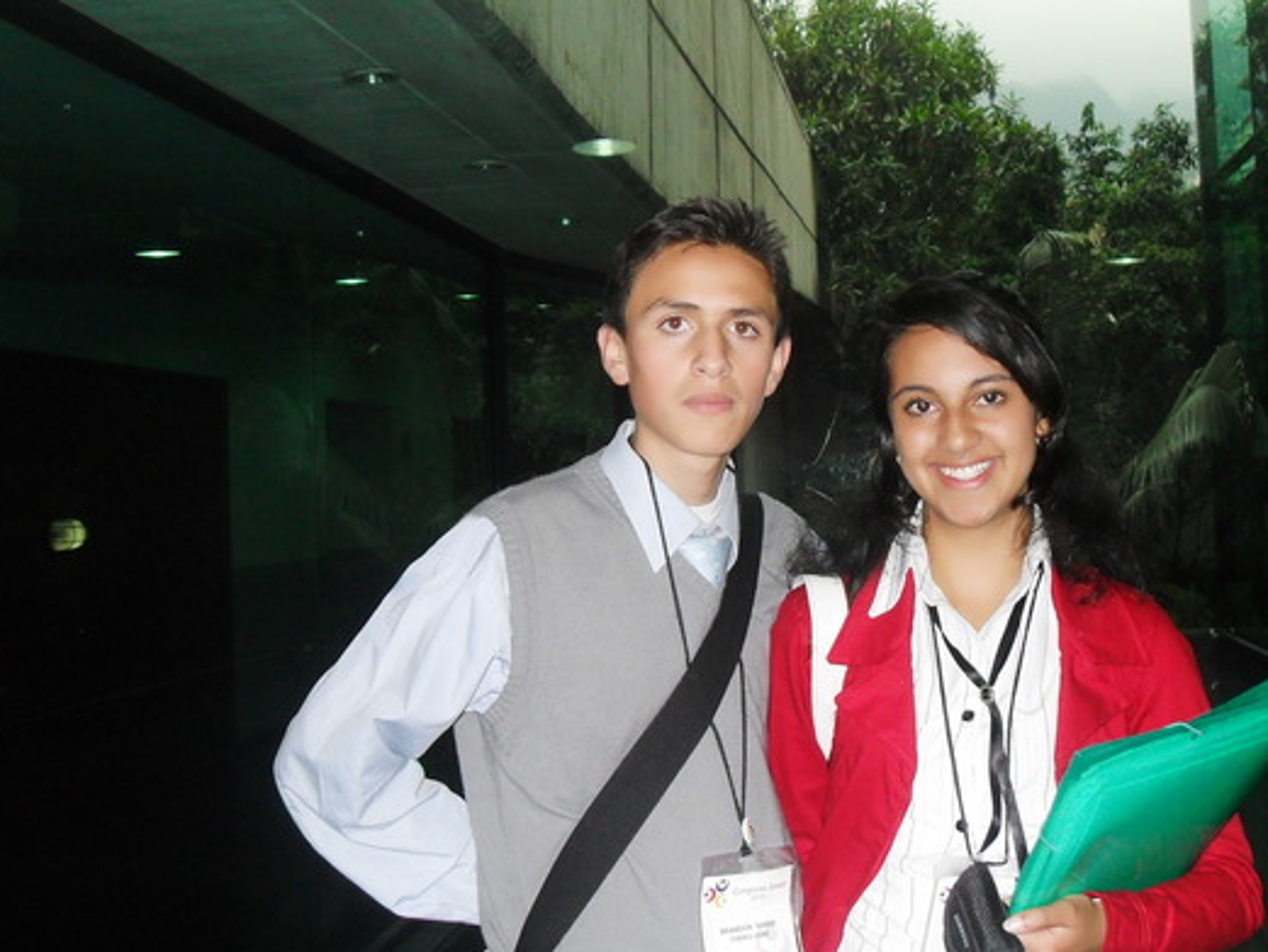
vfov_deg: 33.6
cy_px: 409
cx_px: 684
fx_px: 1575
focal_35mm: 43
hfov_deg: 43.8
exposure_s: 1/45
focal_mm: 6.2
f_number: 2.8
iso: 200
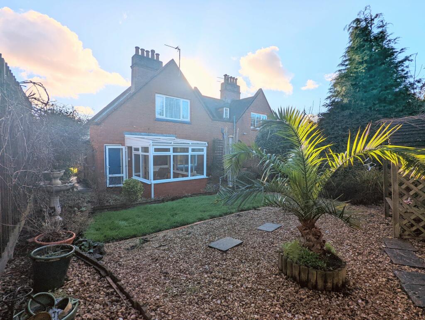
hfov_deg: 94.4
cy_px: 160
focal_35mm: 16
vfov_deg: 78.2
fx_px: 197
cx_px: 212
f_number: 2.2
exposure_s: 1/2114
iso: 37
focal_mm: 2.35
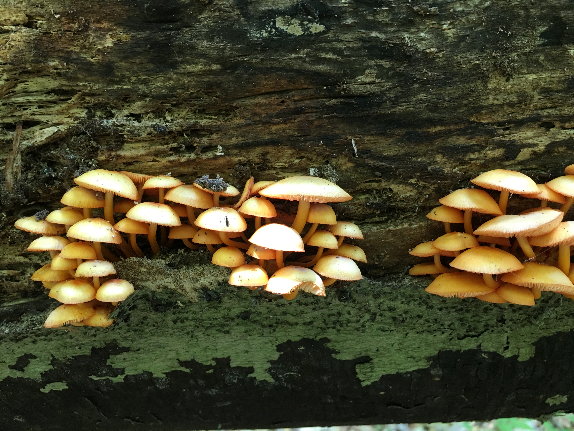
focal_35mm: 29
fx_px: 481
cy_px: 216
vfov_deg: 48.2
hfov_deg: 61.7
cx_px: 287
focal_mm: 4.15
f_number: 2.2
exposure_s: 1/30
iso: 100
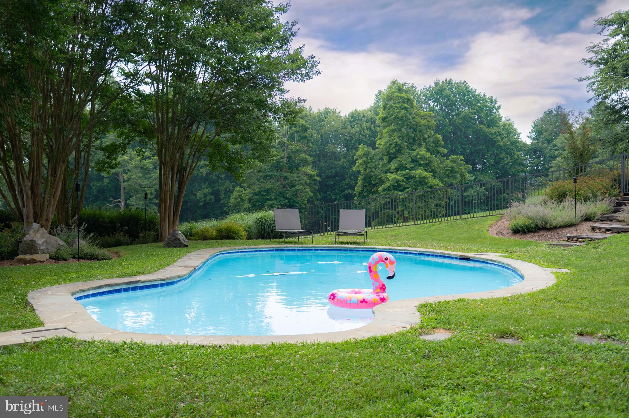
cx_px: 314
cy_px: 209
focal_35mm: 39
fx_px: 681
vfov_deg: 34.2
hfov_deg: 49.6
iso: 160
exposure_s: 1/500
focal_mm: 26
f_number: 2.8
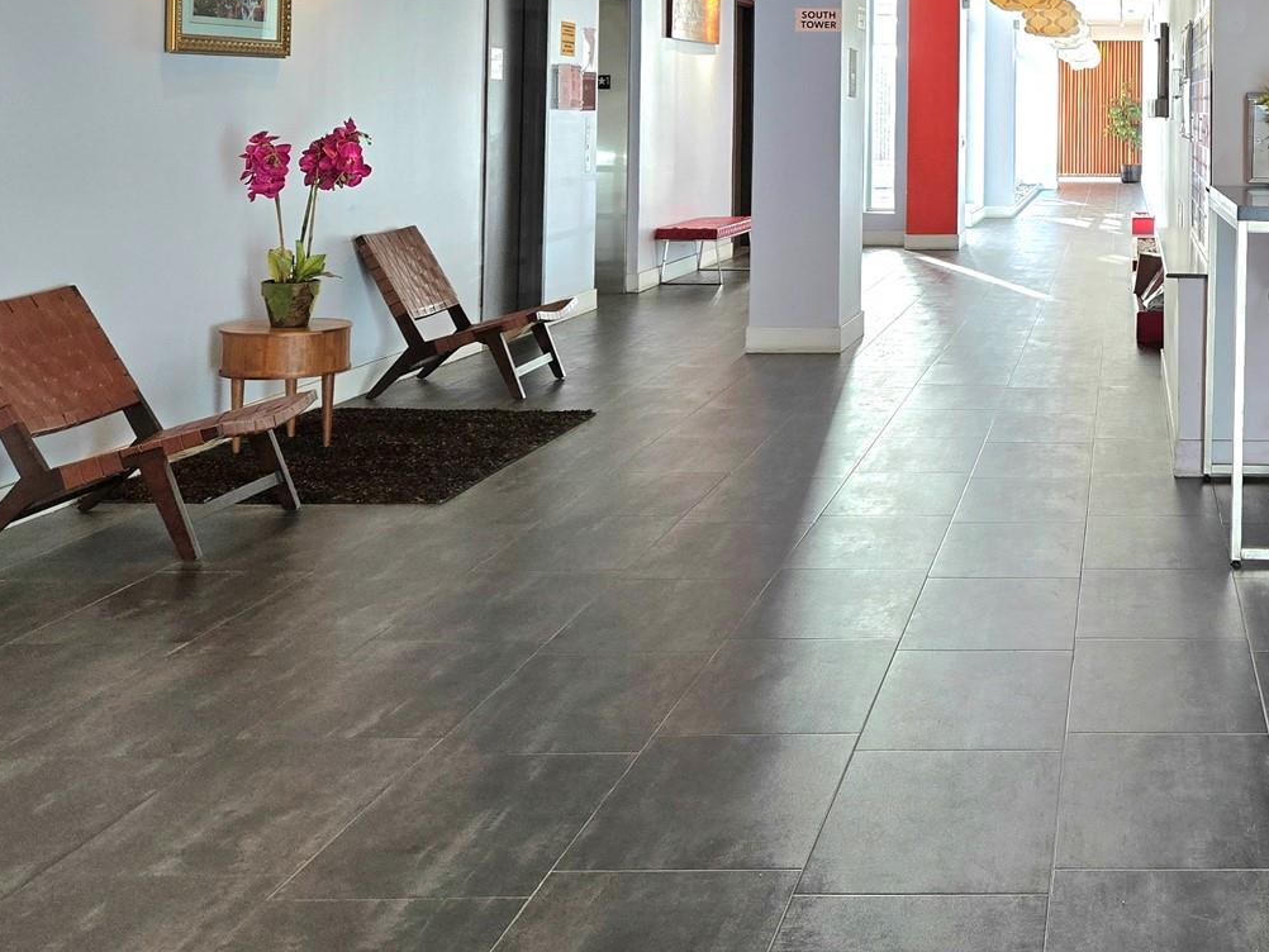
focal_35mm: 47
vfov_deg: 29.5
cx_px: 1146
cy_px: 82
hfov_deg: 37.7
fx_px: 1723
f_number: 1.8
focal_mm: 5.4
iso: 100
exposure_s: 1/120
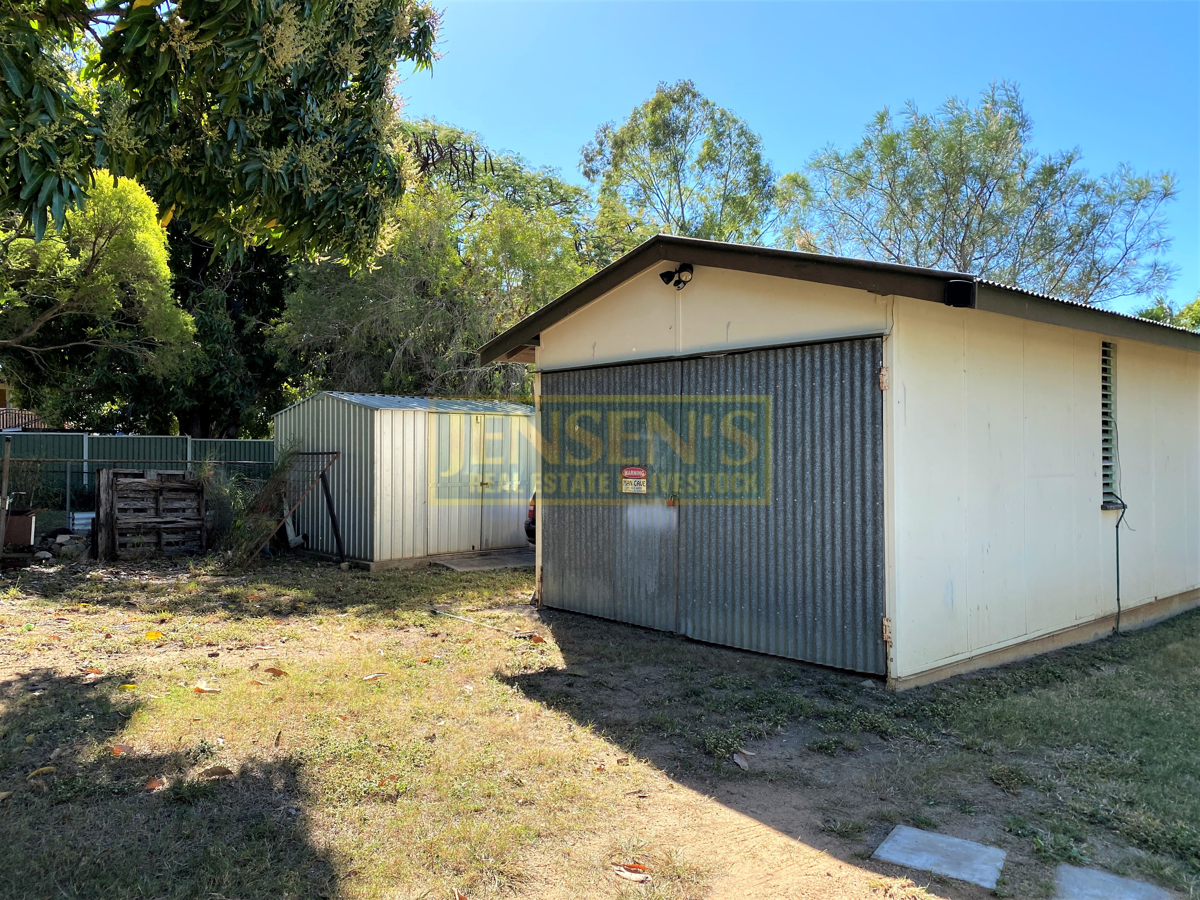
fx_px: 901
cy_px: 450
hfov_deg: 67.3
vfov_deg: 53.1
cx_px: 600
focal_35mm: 26
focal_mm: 4.25
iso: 32
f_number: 1.8
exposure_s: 1/898
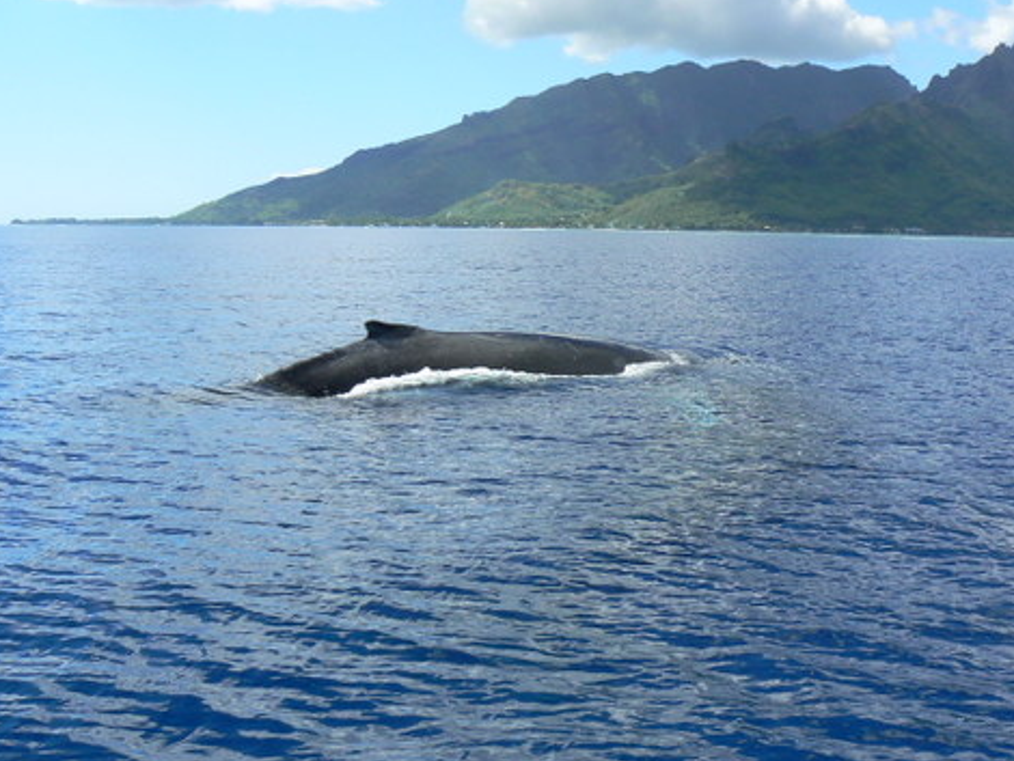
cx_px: 574
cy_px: 418
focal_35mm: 49
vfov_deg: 29.7
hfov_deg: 38.8
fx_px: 1436
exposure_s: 1/400
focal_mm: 6
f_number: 6.3
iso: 80
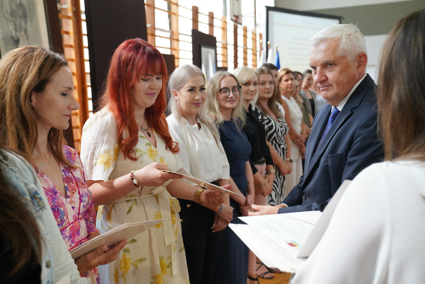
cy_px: 142
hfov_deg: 51.9
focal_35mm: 37
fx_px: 437
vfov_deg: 36.0
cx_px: 212
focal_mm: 37
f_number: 4
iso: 3200
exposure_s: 1/200
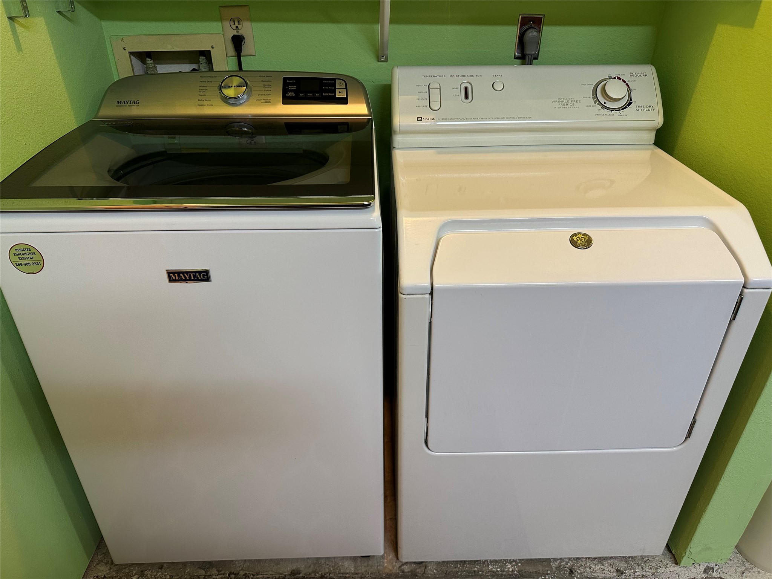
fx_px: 535
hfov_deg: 71.6
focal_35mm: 24
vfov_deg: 56.8
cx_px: 386
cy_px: 290
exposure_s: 1/60
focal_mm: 6.86
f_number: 1.78
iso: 160
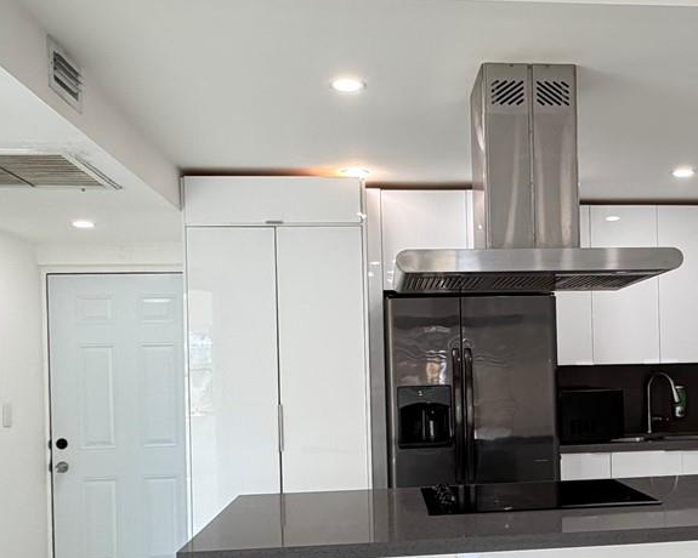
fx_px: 785
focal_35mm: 38
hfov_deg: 47.0
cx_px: 475
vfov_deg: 38.8
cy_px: 368
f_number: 2.2
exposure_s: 1/120
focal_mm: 2.22
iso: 250
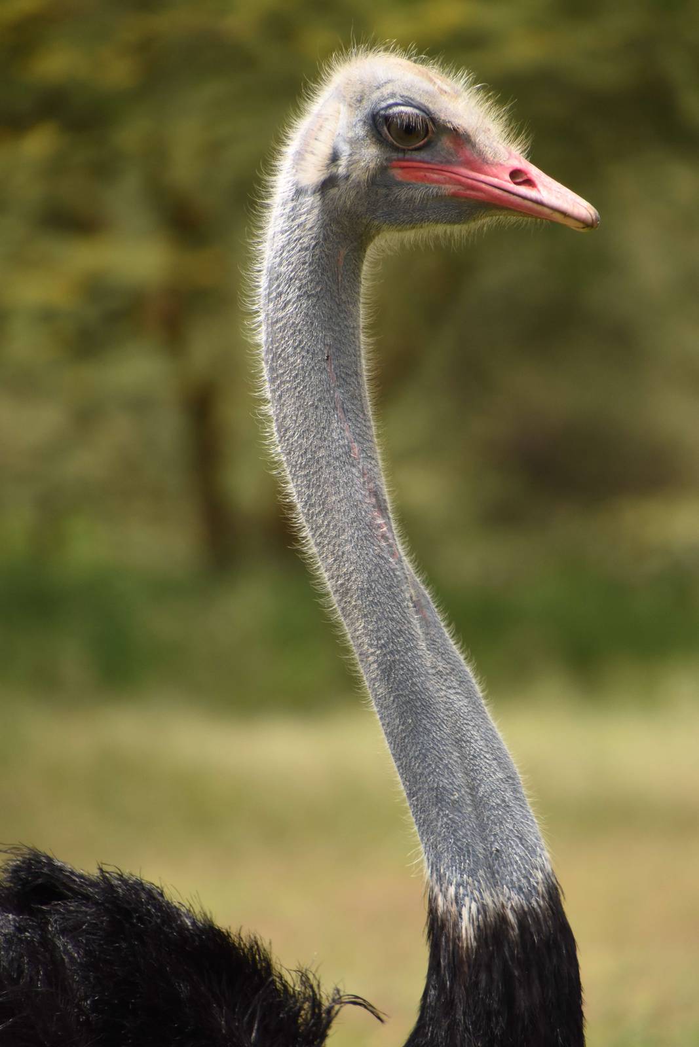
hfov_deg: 3.1
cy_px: 524
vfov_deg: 4.6
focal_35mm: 450
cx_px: 350
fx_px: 13102
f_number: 6.3
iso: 640
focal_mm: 300
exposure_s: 1/2000
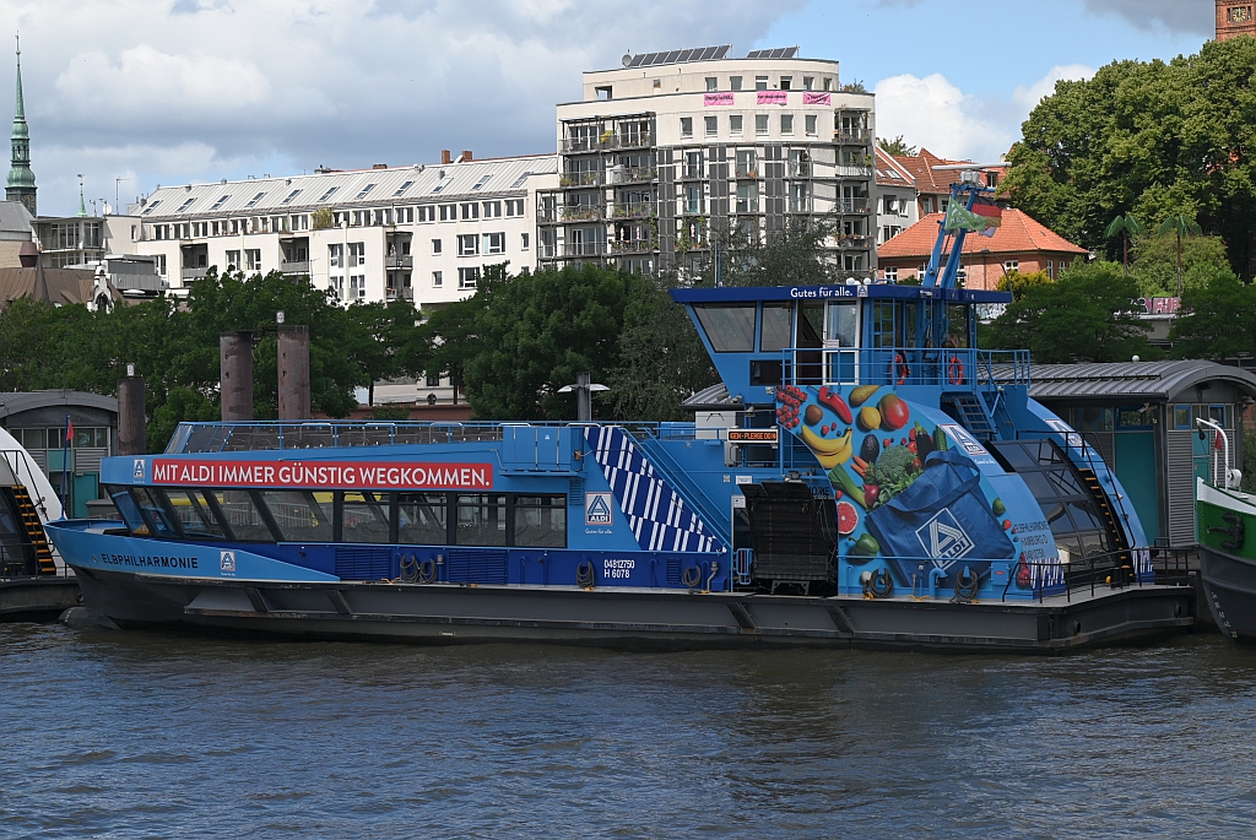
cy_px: 420
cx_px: 628
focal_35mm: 78
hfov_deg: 26.0
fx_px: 2724
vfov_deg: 17.5
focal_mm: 78
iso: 100
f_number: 5.6
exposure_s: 1/500
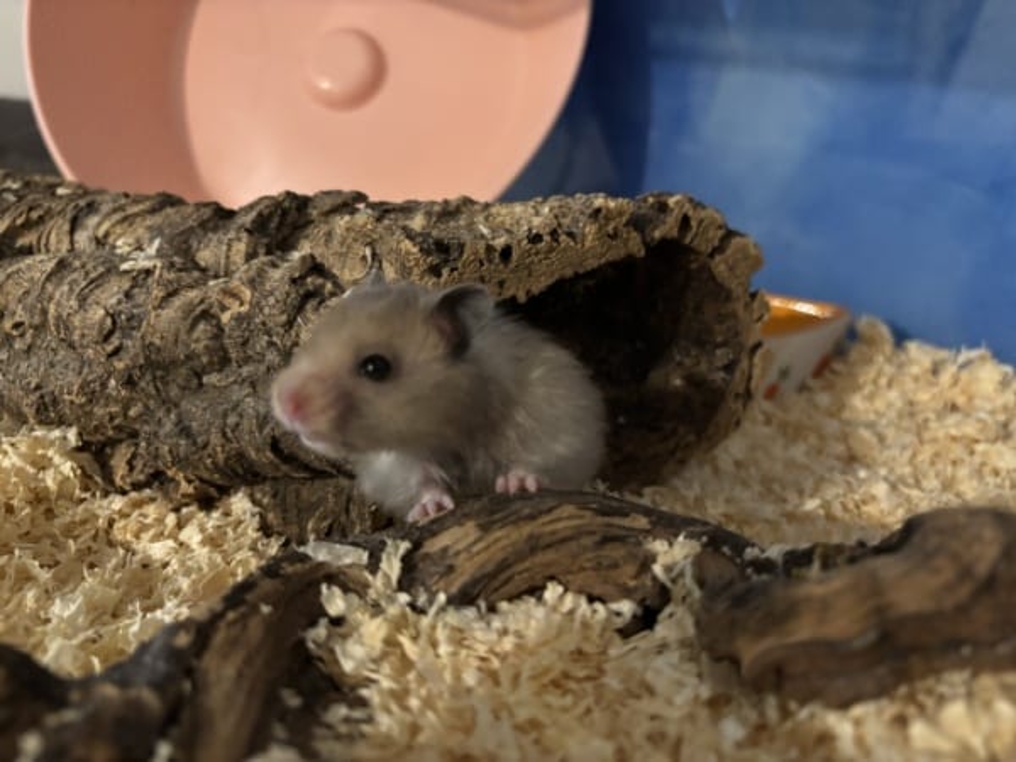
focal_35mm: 26
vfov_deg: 53.1
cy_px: 381
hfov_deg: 67.3
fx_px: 763
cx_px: 508
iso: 640
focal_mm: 5.96
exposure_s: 1/25
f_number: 1.6
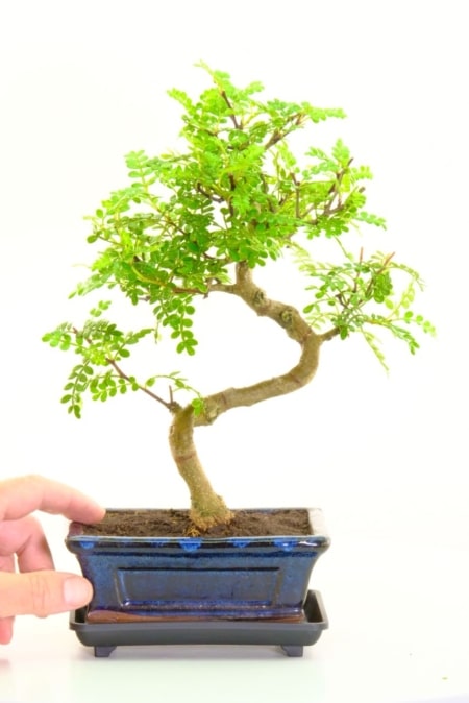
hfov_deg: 7.2
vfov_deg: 10.7
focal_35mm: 192
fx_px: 3748
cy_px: 352
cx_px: 234
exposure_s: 1/30
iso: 4000
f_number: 22
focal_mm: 128
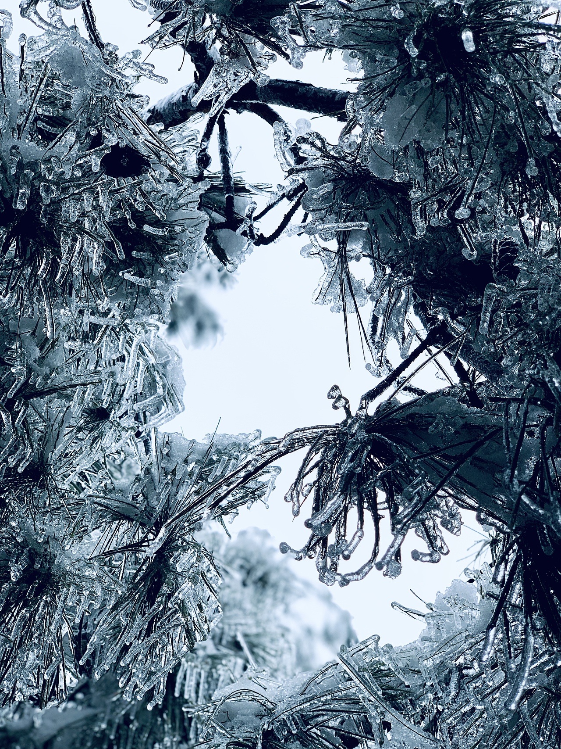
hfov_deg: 28.0
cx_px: 280
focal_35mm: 52
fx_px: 1124
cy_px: 374
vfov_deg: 36.8
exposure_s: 1/786
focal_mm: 6
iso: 16
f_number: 2.4
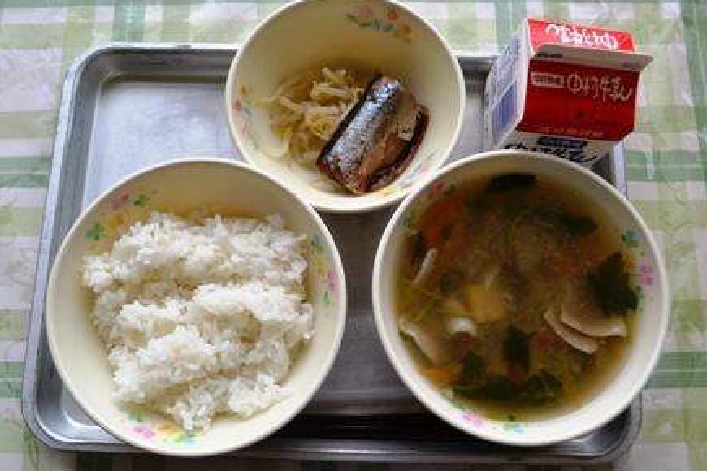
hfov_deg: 55.8
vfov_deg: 38.9
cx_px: 345
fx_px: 668
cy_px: 235
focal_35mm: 34
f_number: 5.6
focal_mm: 22
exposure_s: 1/125
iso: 160
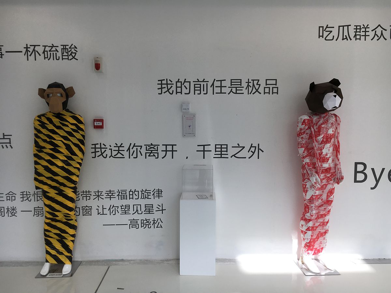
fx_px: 328
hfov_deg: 61.7
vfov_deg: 48.2
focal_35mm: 29
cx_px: 196
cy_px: 146
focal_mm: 4.15
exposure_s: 1/111
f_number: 2.2
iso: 25
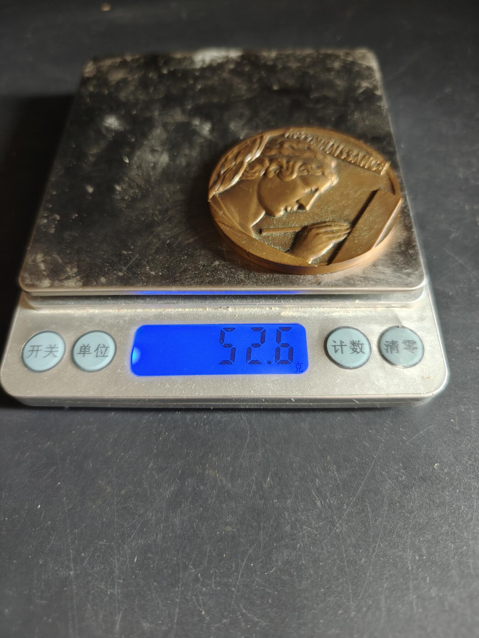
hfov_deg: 58.9
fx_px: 424
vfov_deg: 73.9
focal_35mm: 23
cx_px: 240
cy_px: 319
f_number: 1.6
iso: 800
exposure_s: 1/100
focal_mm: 6.06
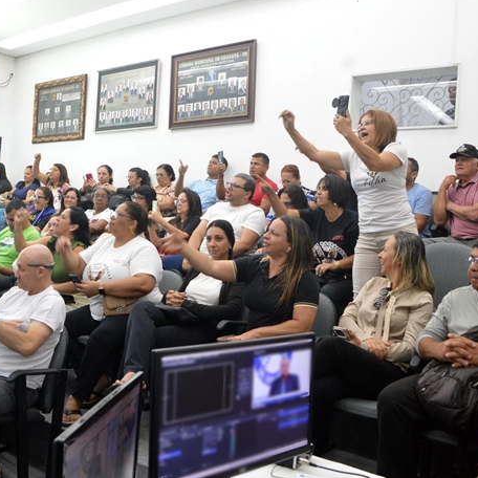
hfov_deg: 46.9
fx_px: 547
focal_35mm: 35
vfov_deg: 47.2
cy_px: 236
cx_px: 187
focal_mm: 18
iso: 1600
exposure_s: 1/40
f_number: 6.3
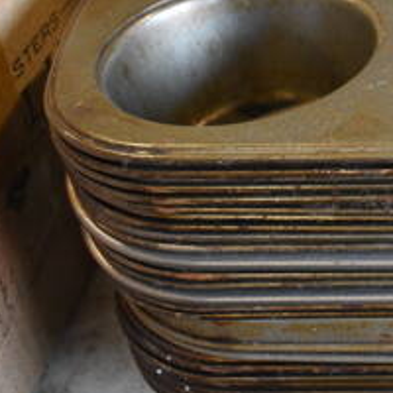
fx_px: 899
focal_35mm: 70
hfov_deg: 21.5
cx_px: 554
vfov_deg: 24.5
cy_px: 116
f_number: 3.5
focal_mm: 18
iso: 1600
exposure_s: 1/125
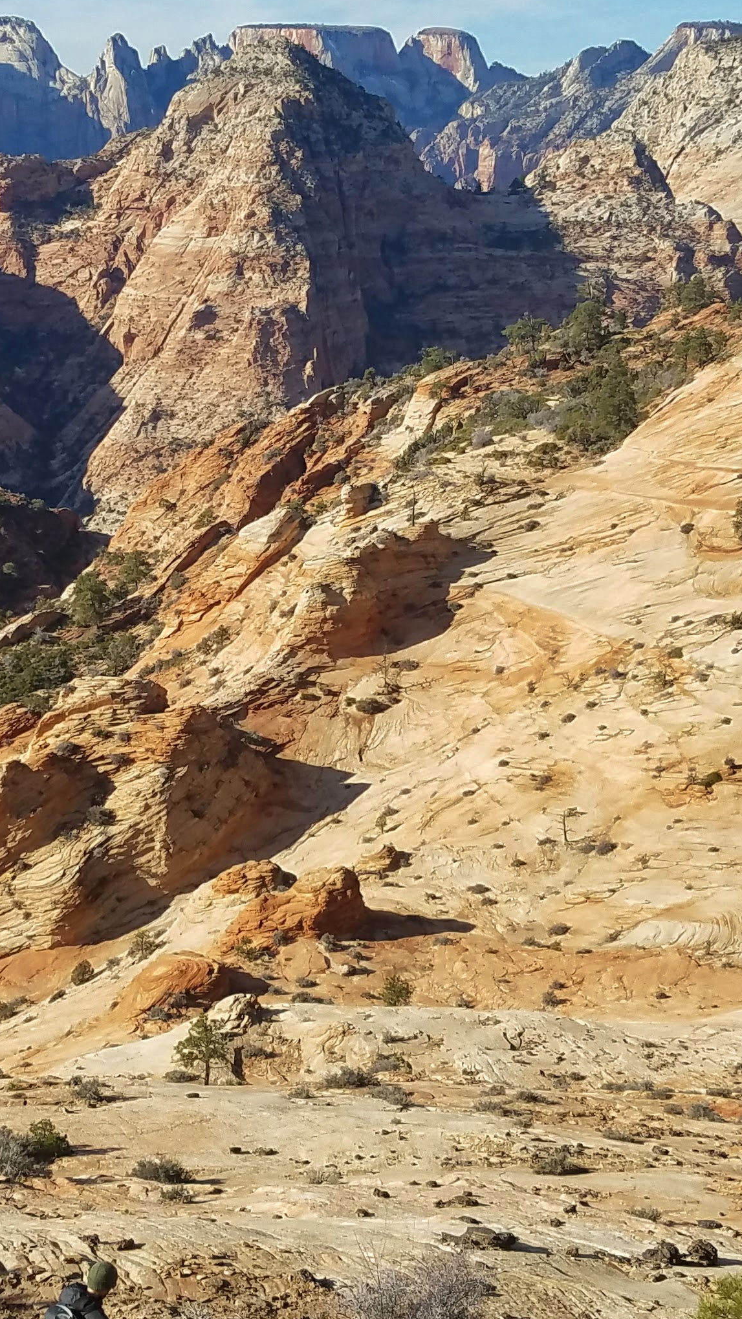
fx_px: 1959
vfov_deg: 37.2
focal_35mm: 56
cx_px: 350
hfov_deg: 21.4
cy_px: 679
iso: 50
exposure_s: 1/2288
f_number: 1.7
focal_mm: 4.2
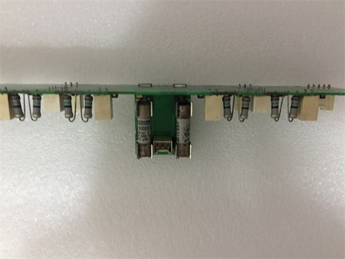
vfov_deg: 48.2
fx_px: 289
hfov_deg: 61.7
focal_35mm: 29
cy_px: 130
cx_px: 172
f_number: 2.2
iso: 200
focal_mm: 4.15
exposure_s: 1/33
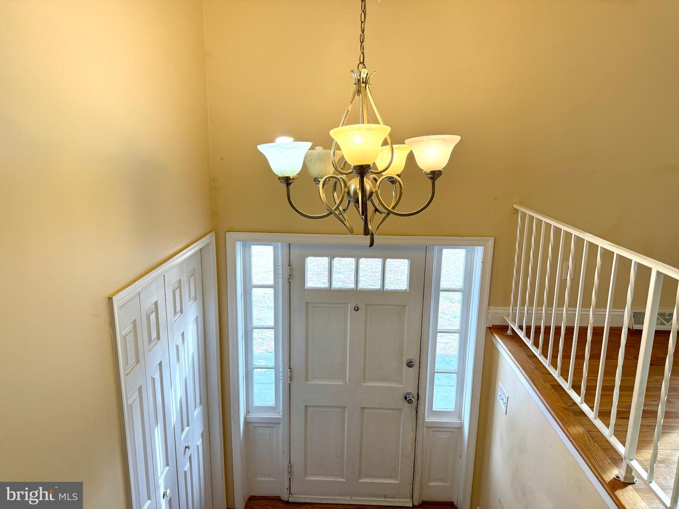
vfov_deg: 56.8
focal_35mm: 24
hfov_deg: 71.6
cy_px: 254
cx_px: 340
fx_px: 471
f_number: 1.78
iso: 125
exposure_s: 1/240
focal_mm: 6.76
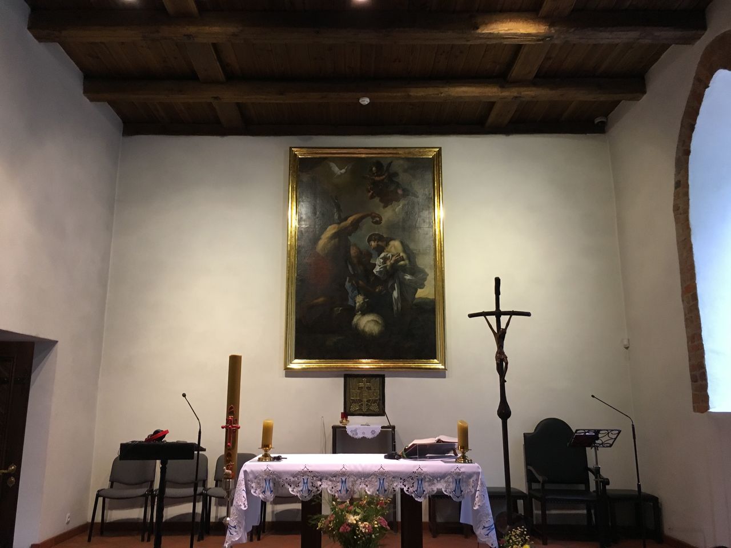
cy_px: 274
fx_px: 612
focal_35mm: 29
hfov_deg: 61.7
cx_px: 366
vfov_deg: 48.2
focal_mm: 4.15
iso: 200
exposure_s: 1/33
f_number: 2.2
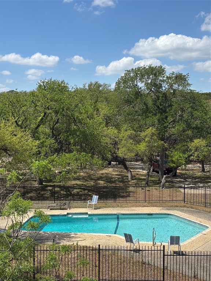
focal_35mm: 52
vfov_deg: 36.8
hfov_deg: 28.0
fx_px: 423
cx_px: 106
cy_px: 140
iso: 32
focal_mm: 5.96
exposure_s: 1/2933
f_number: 1.6
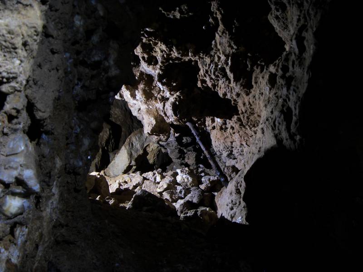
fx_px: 409
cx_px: 182
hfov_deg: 47.9
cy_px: 136
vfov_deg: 36.8
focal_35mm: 39
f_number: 3.5
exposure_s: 6
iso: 80
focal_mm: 6.6
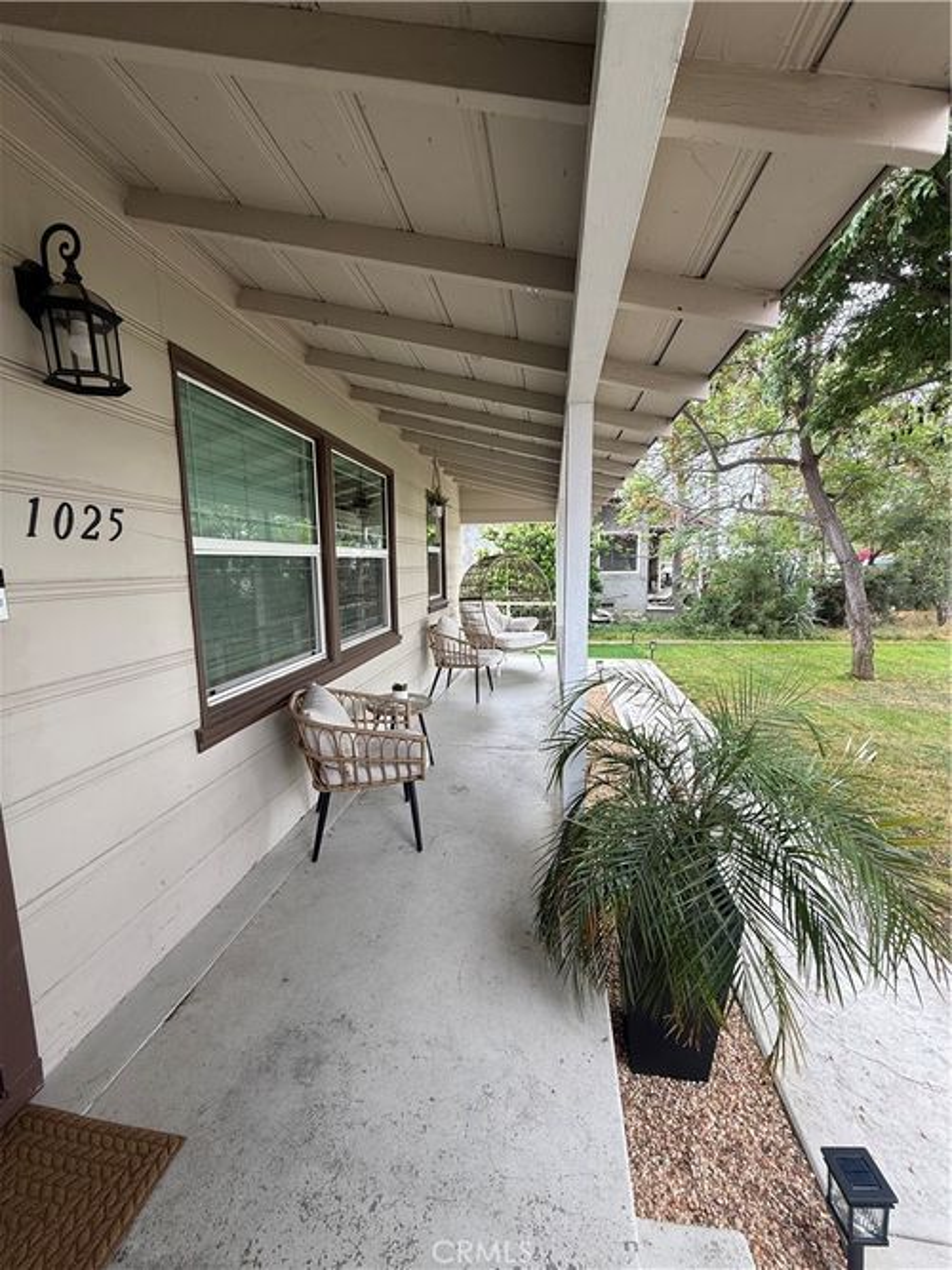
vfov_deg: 102.1
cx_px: 476
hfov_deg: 85.7
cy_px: 635
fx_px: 514
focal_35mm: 14
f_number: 2.2
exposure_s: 1/155
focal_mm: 2.22
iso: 50
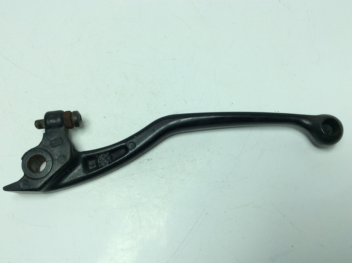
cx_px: 176
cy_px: 132
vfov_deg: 44.1
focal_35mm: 32
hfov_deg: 56.9
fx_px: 325
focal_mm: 3.3
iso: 32
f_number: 2.4
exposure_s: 1/583
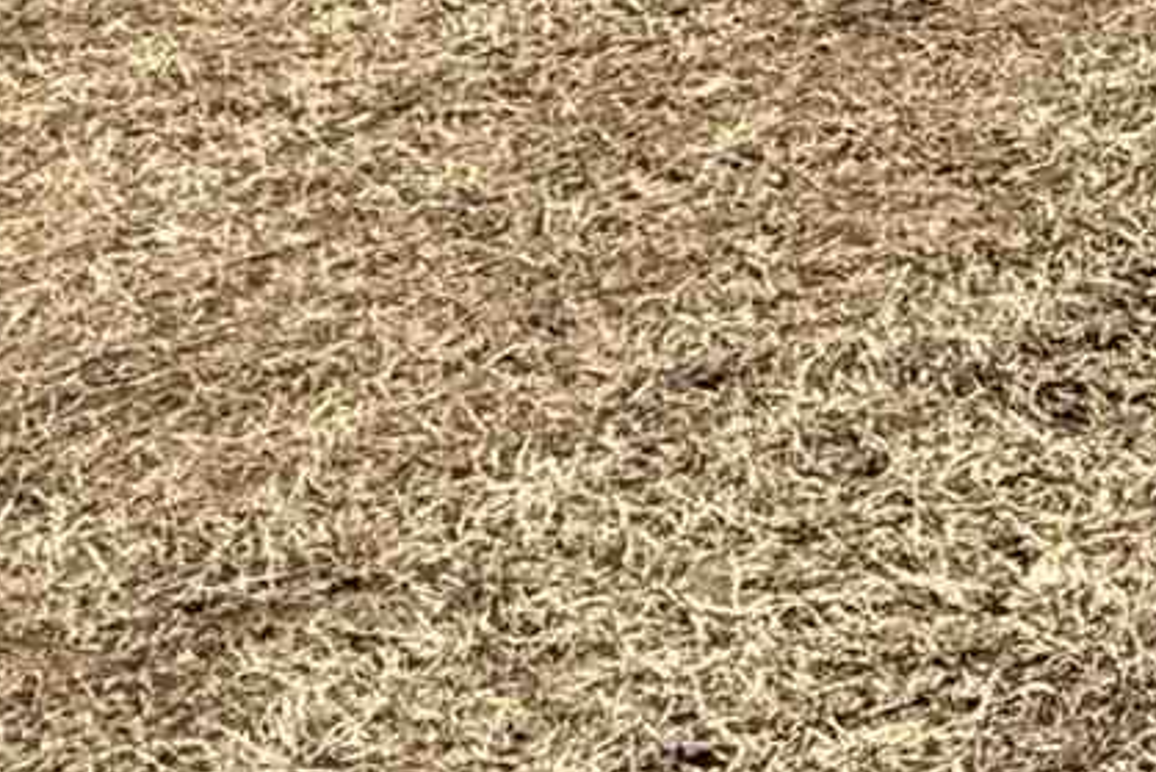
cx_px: 3186
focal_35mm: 107
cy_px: -985
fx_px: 3437
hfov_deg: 12.3
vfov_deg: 11.1
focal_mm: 2.22
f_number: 2.2
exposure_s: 1/2410
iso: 50
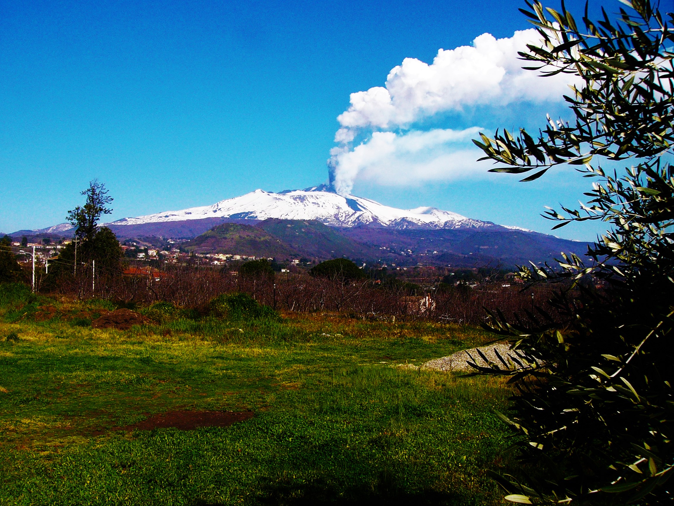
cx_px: 337
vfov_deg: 39.7
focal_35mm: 36
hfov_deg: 51.4
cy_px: 253
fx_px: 701
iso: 100
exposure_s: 1/800
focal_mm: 6
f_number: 5.6
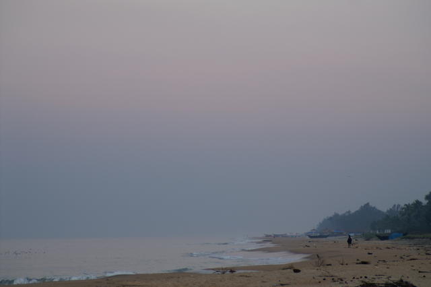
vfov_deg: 8.7
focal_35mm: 158
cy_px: 144
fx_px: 1885
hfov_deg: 13.0
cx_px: 216
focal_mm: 105
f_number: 4.5
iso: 125
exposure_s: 1/60
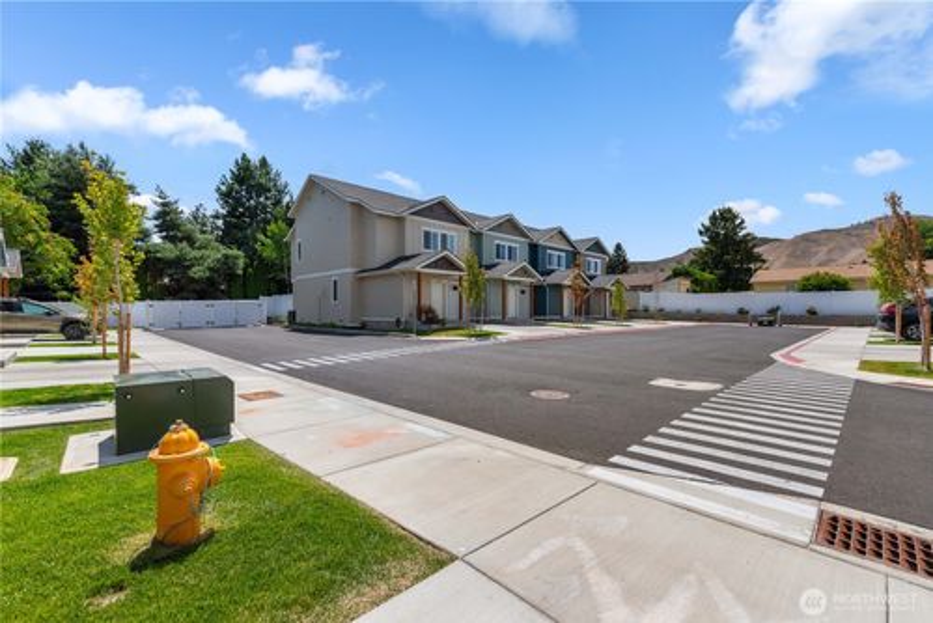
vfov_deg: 77.4
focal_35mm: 15
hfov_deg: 100.4
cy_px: 312
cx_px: 466
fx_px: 389
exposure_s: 1/640
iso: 100
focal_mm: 15
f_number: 8
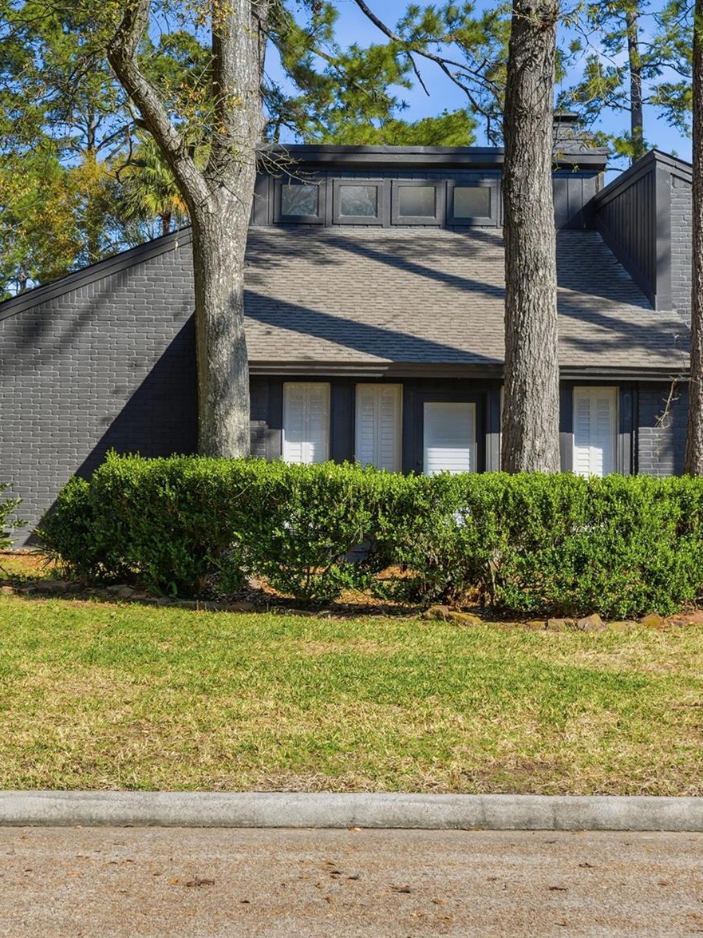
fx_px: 1815
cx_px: 259
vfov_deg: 29.0
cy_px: 431
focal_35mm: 67
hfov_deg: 21.9
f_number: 8
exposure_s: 1/2500
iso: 100
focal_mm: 40
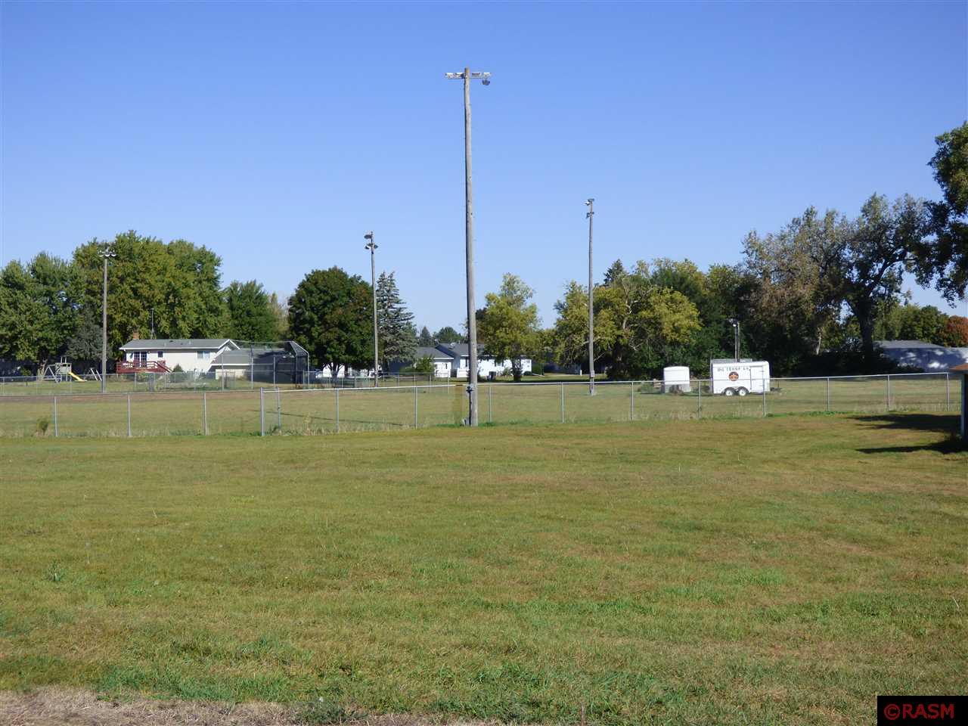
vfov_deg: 29.1
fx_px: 1398
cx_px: 484
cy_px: 363
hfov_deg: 38.2
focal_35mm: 50
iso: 100
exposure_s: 1/1300
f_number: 3.8
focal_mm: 8.68
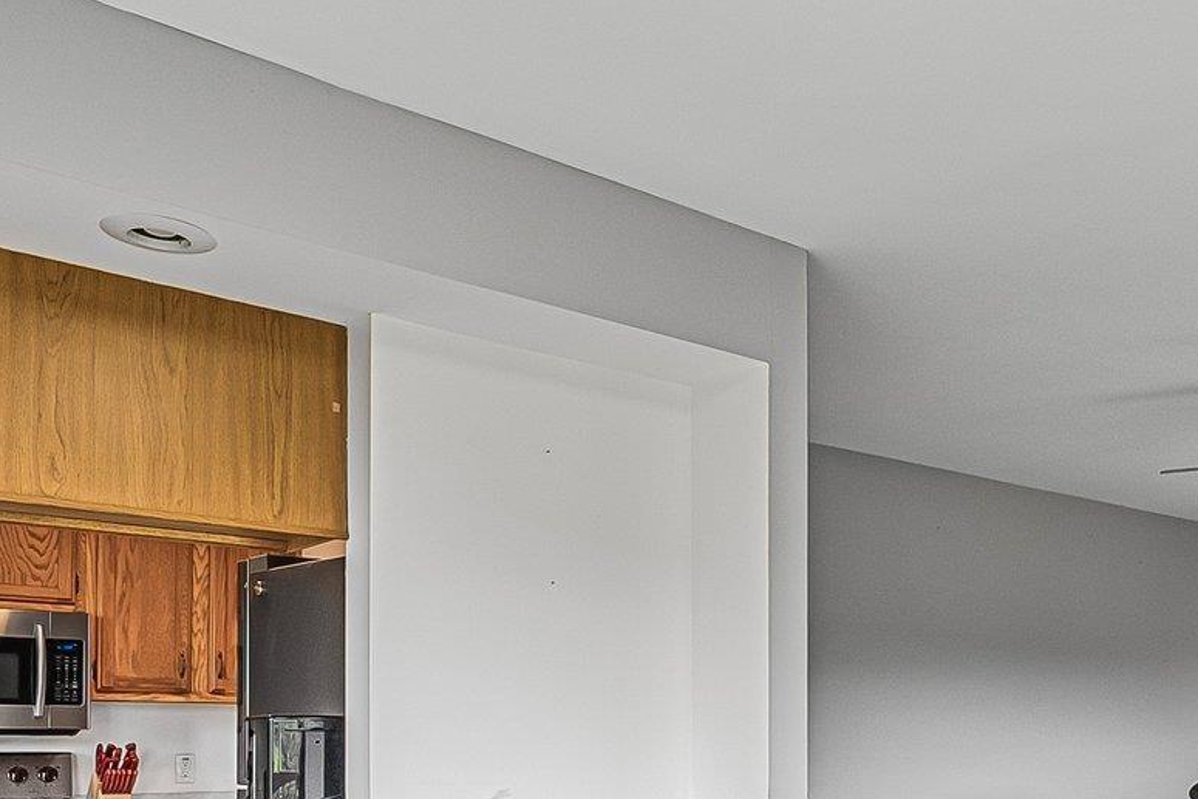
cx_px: 813
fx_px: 1284
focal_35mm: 39
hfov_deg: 49.0
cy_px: 682
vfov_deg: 33.2
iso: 800
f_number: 6.3
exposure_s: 1/125
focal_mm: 14.6
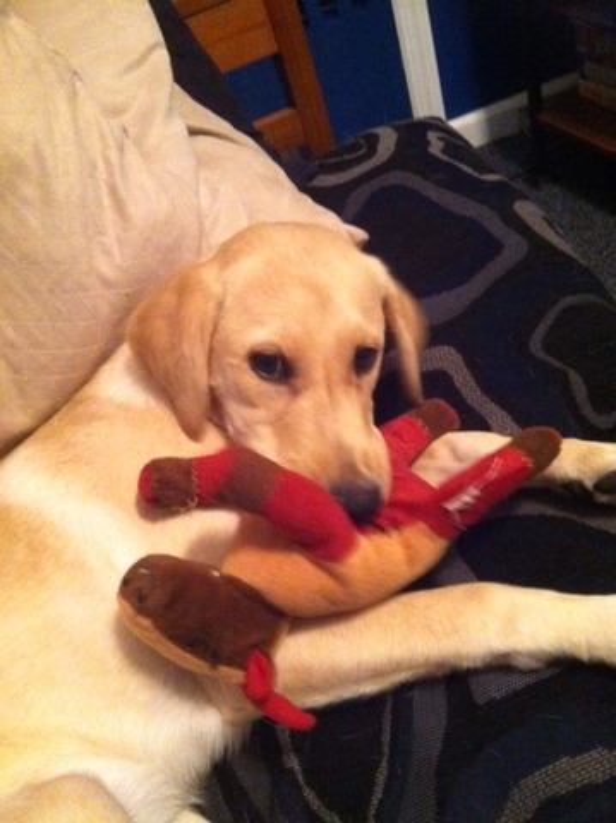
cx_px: 308
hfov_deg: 40.6
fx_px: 832
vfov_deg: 52.7
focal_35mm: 35
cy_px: 412
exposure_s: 1/15
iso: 1000
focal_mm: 3.85
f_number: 2.8
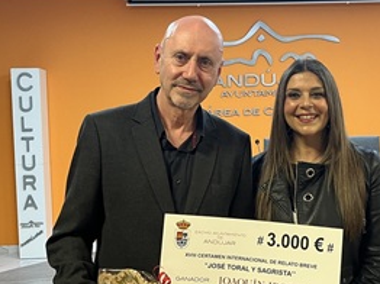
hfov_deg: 39.6
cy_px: 158
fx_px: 526
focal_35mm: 48
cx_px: 220
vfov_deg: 30.2
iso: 160
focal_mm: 5.1
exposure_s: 1/50
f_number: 1.6
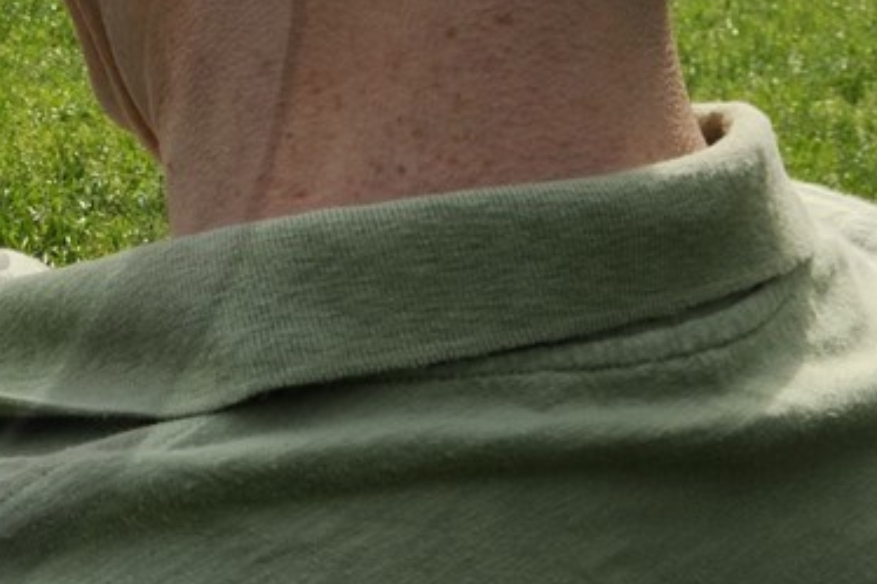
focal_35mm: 124
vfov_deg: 10.9
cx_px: -668
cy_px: -110
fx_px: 3019
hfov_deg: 14.6
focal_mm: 29
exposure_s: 1/200
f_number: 13
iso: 200
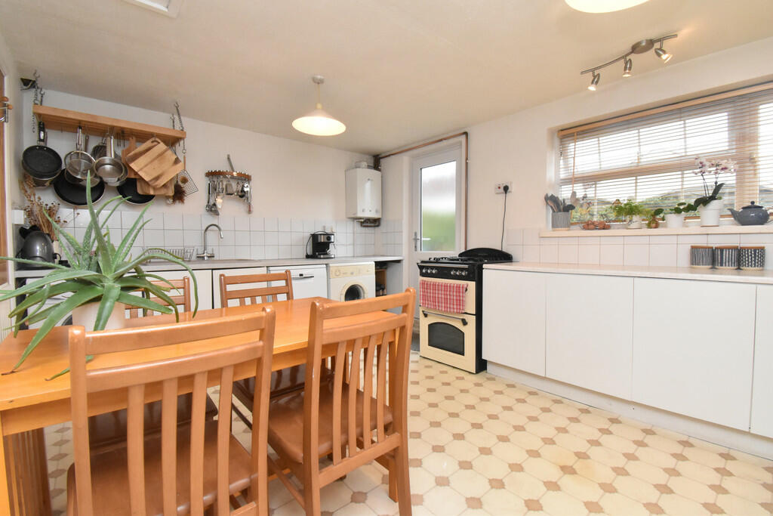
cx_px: 386
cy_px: 258
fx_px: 322
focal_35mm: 15
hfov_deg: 100.4
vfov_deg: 77.3
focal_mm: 10
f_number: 16
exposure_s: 1/60
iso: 2800
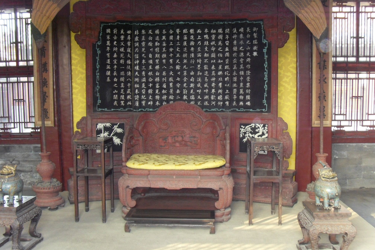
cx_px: 188
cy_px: 133
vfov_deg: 32.6
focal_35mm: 41
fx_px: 427
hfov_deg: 47.4
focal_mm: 6.6
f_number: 3.5
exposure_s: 1/45
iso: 400
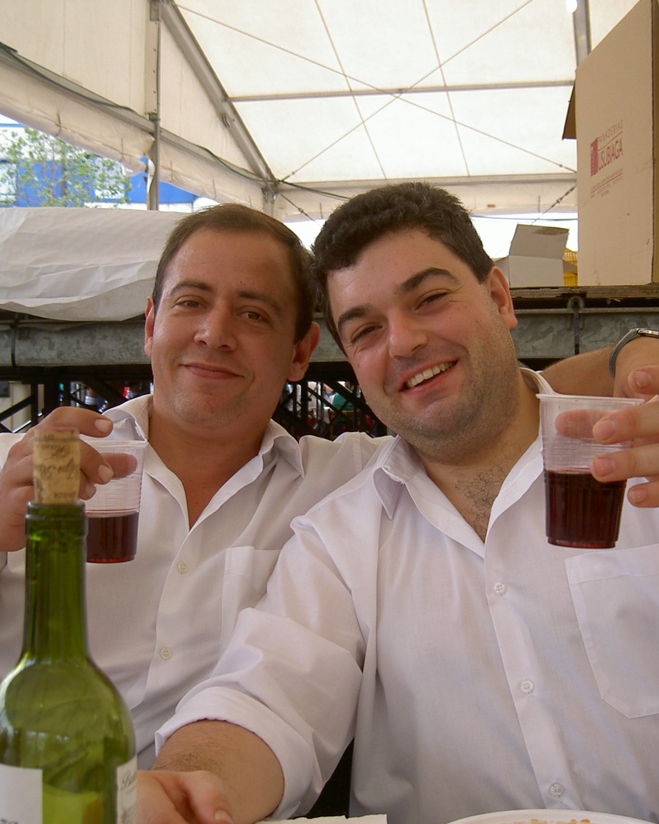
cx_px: 346
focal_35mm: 51
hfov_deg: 29.7
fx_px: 1244
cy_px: 413
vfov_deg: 36.7
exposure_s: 1/156
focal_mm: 8
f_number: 2.8
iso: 100
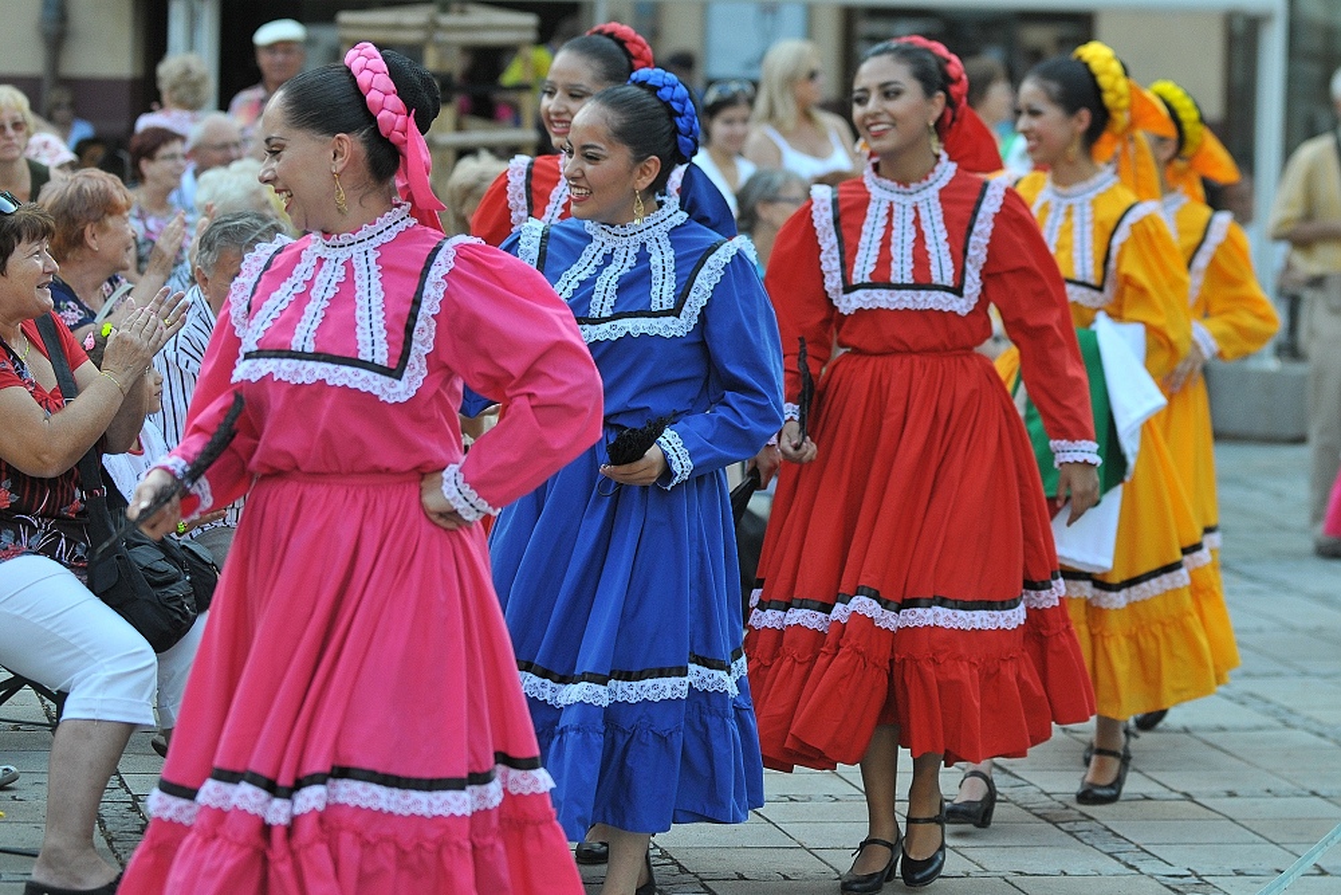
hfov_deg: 19.5
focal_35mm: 105
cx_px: 670
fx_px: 3912
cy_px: 448
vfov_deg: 13.0
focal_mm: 70
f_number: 2.8
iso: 400
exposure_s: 1/640
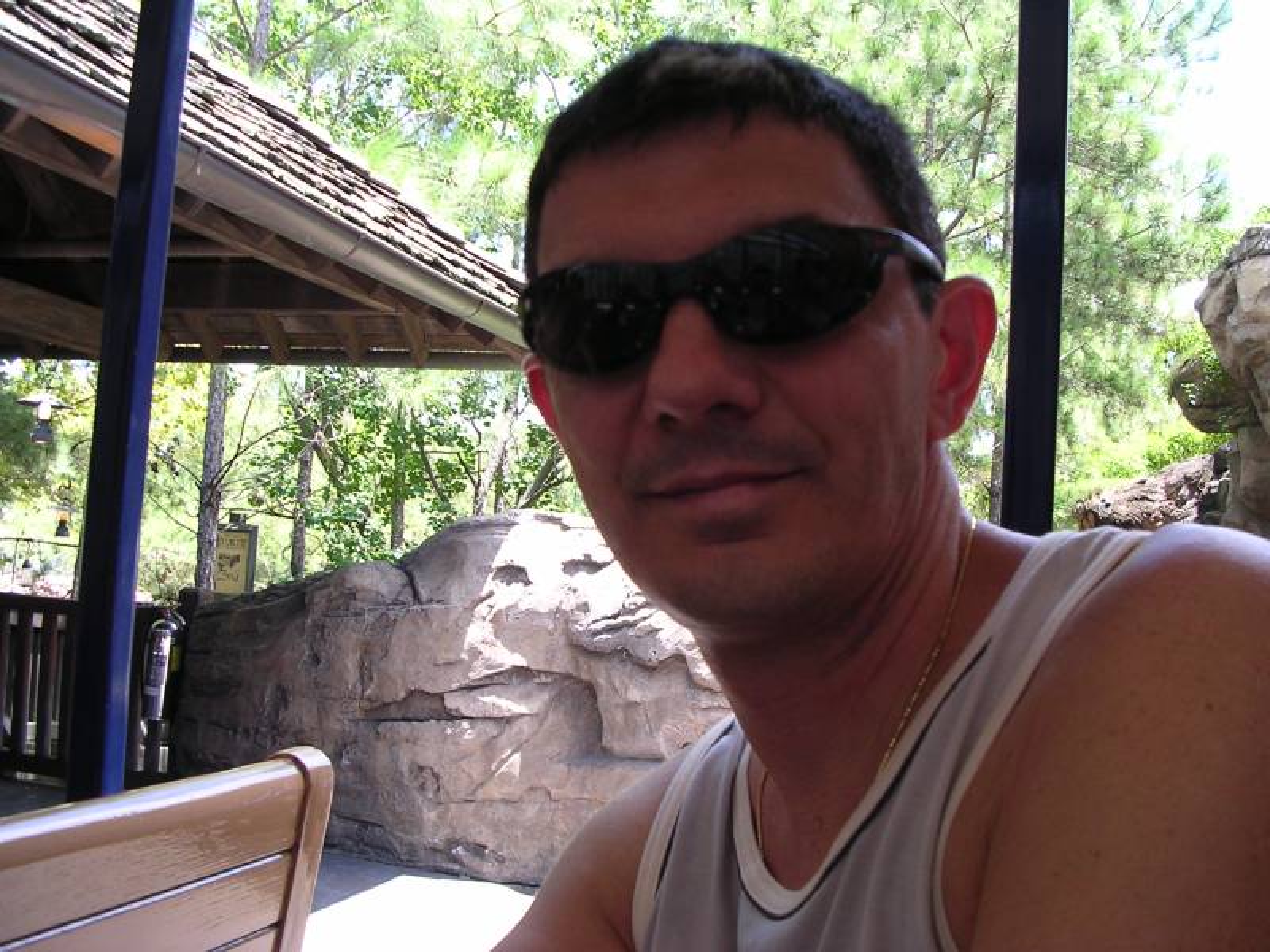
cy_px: 476
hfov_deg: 49.0
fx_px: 1394
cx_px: 635
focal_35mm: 38
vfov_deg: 37.7
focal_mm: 5.8
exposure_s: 1/87.4
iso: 100
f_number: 2.8
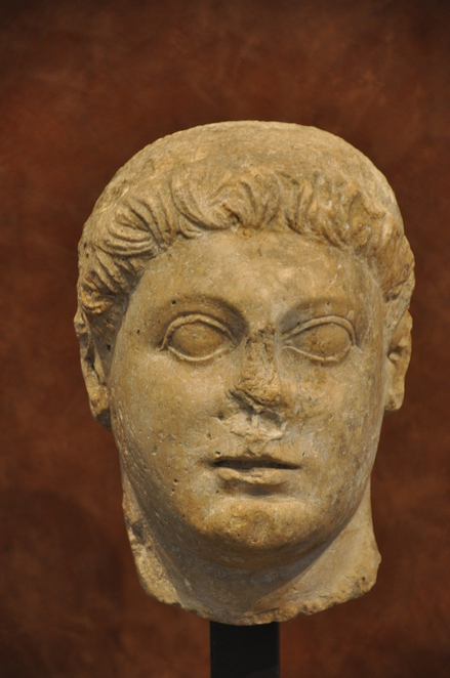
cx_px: 225
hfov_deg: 7.0
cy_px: 339
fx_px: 3669
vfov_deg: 10.6
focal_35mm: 195
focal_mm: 130
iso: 800
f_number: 5.6
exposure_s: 1/30
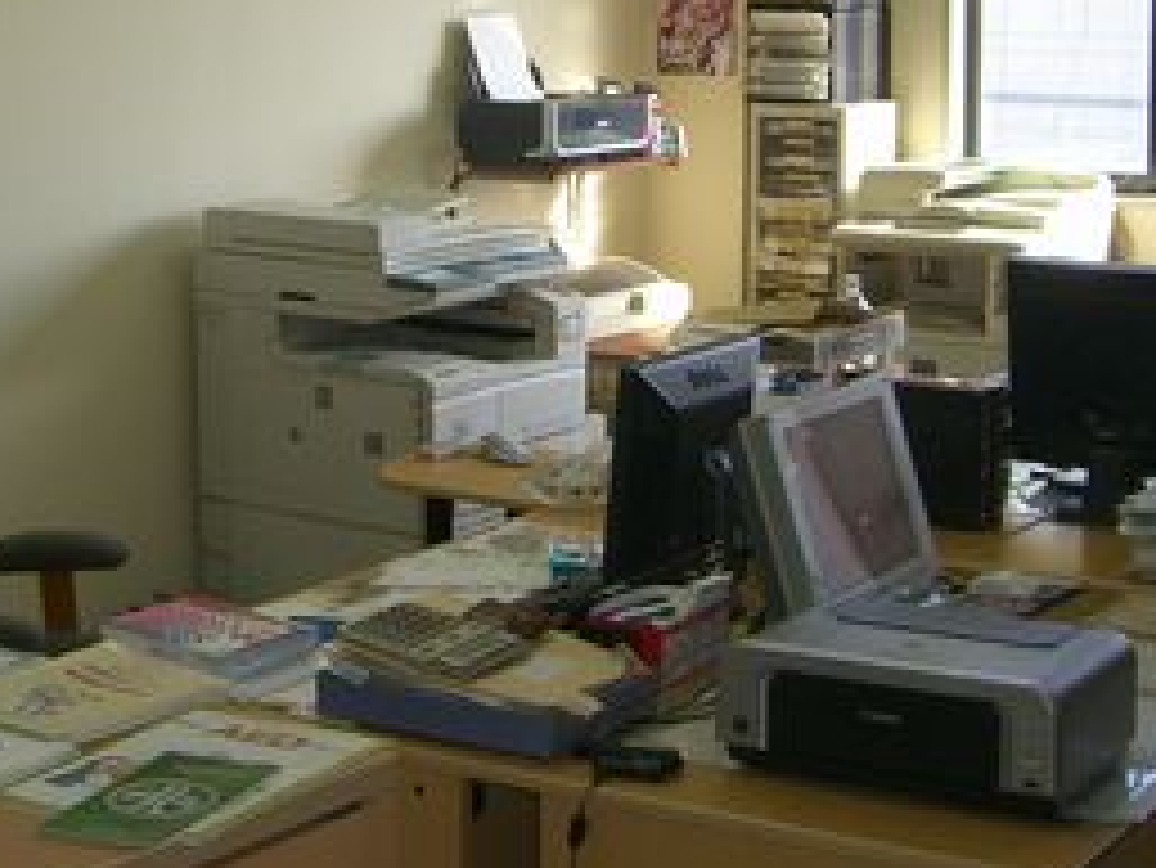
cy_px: 227
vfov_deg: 19.8
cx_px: 594
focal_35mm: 74
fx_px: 2472
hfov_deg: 26.3
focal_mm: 6.2
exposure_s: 1/80
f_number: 2.7
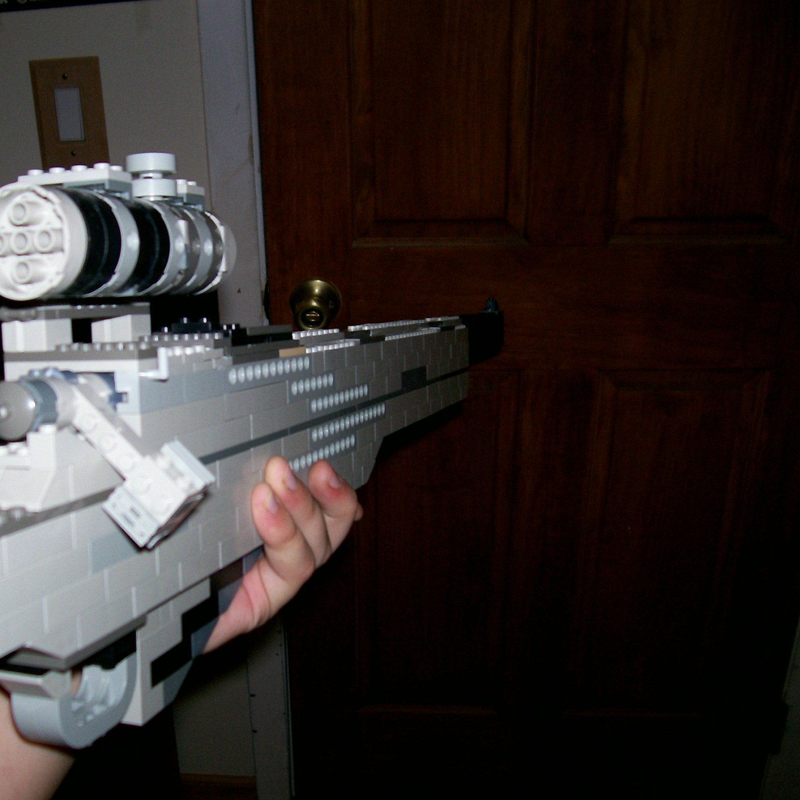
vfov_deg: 40.9
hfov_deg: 40.3
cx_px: 256
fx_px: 1072
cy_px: 395
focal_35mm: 41
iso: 80
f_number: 2.7
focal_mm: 5.6
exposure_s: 1/64
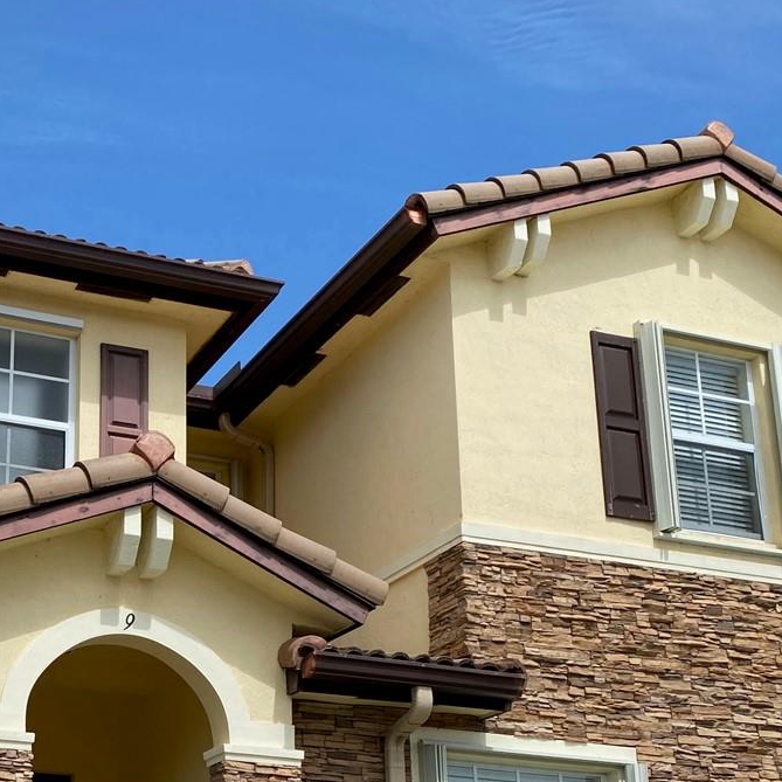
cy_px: 669
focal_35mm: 55
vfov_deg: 30.0
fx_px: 1406
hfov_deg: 29.7
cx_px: 72
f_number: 1.8
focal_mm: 4.25
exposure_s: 1/3300
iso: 32
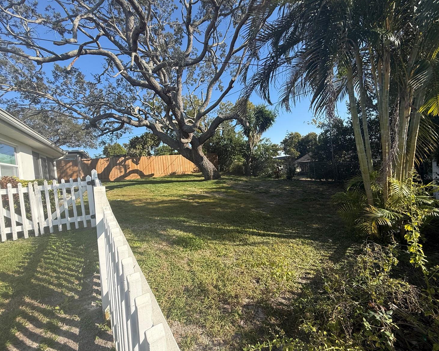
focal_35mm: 15
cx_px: 211
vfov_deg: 84.0
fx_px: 195
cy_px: 177
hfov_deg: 96.8
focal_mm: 2.22
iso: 64
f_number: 2.2
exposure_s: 1/1167
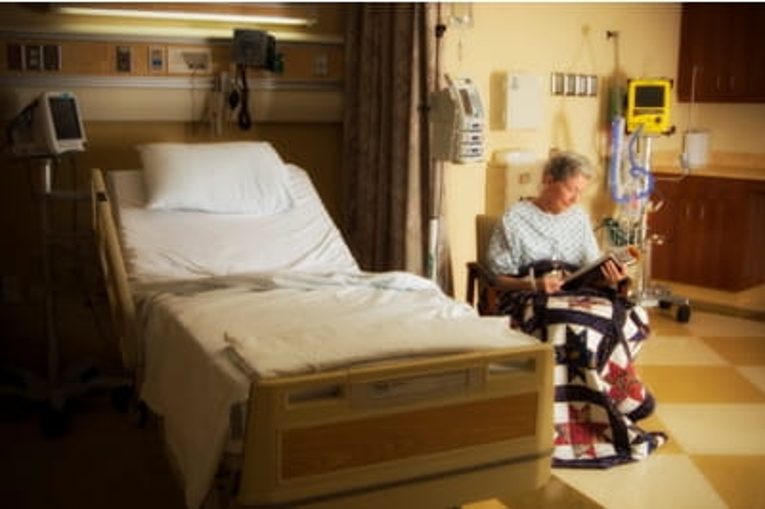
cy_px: 254
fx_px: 892
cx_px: 382
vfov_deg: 31.8
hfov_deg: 46.4
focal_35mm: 42
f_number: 5.6
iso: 100
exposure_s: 1/200
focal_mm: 28
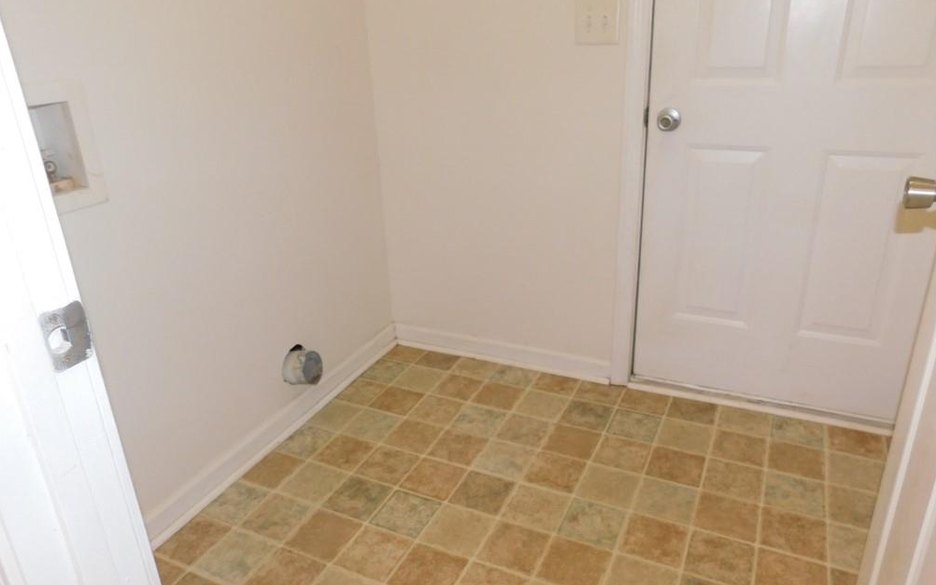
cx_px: 462
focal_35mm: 26
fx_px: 663
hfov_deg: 70.4
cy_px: 287
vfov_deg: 47.6
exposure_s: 1/30
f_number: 3
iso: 200
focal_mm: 4.1
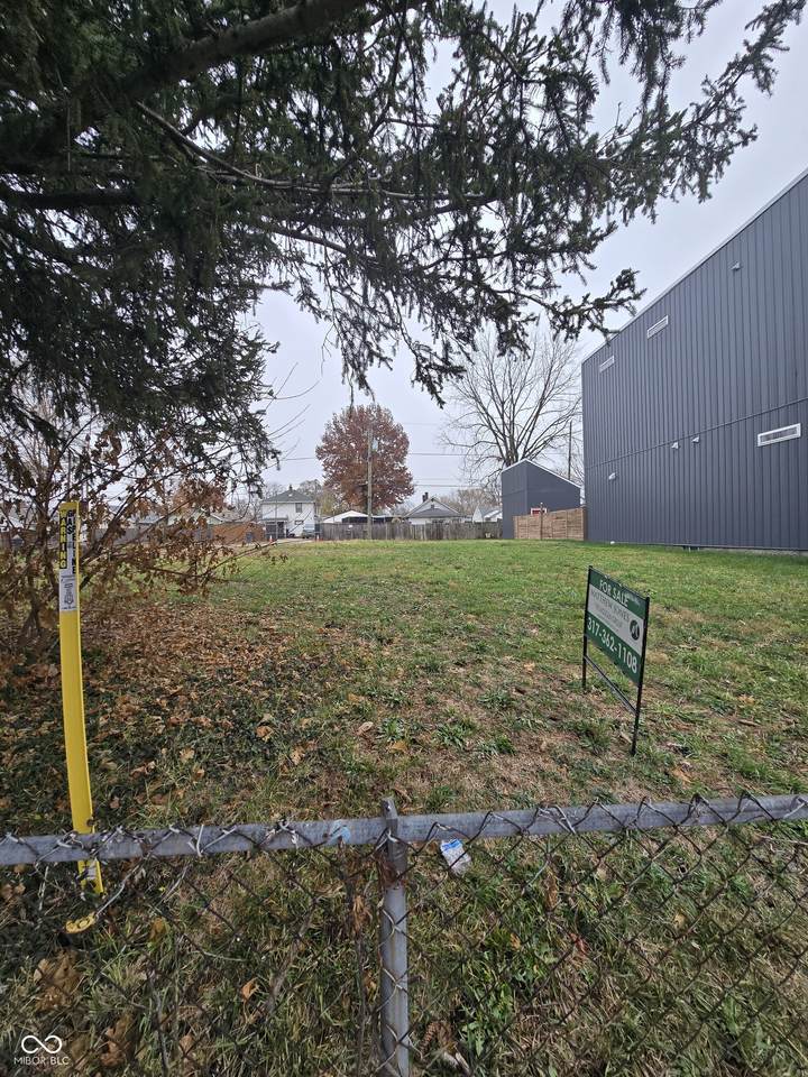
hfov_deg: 89.9
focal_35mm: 13
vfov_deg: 106.2
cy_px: 538
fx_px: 405
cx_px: 404
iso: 50
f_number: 2.2
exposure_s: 1/276
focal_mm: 2.2
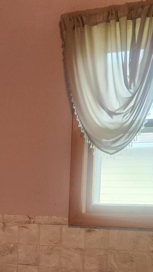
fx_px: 476
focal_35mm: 66
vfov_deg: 30.9
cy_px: 225
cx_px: -76
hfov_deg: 16.6
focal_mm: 5.4
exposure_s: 1/120
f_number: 1.8
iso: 640
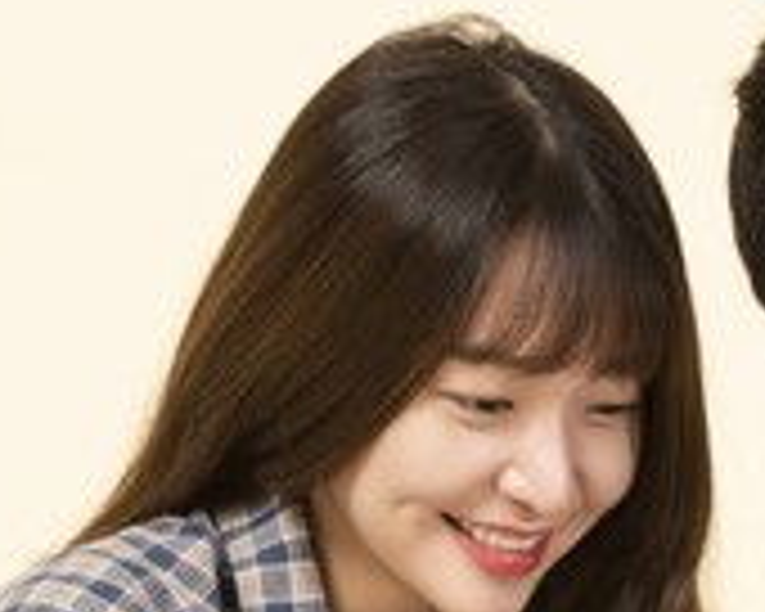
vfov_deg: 2.3
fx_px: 14966
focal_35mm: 661
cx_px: 441
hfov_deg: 2.9
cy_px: 904
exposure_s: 1/125
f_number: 11
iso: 100
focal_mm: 125
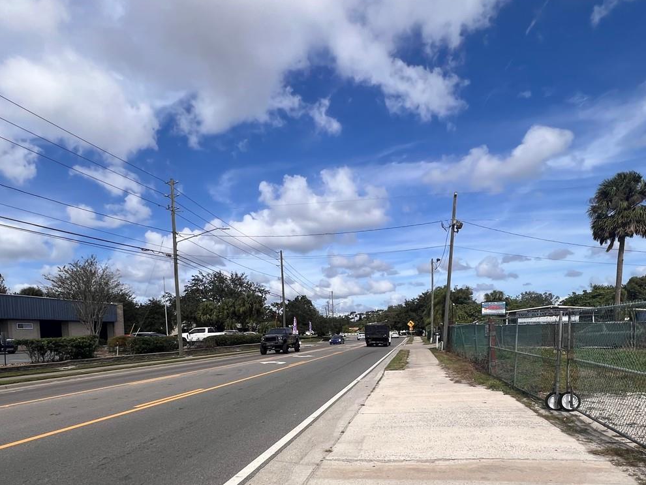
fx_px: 392
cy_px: 362
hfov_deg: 78.9
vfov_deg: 60.1
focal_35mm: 21
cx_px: 312
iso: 32
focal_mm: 1.57
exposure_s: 1/2801
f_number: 1.8
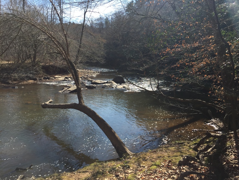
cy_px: 90
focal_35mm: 29
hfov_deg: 61.7
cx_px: 120
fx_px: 200
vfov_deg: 48.2
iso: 32
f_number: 2.2
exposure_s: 1/964
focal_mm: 4.15
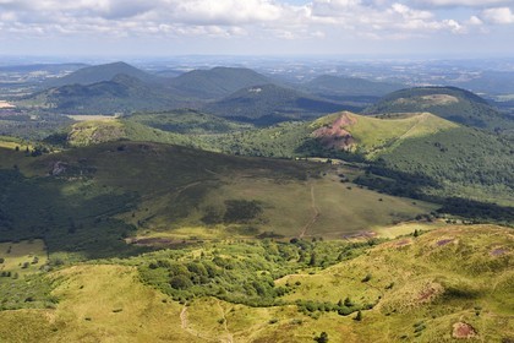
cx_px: 257
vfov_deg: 27.0
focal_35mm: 50
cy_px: 172
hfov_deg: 39.6
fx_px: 714
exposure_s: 1/250
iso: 200
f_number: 10
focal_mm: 50
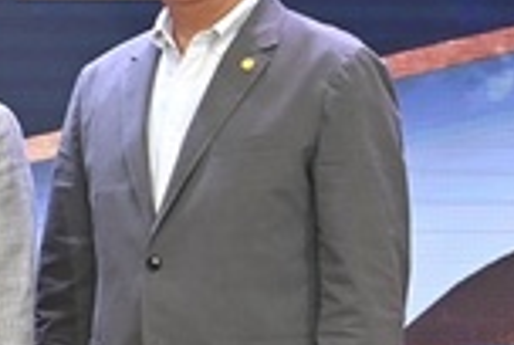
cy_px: 264
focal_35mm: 189
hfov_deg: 10.1
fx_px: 2704
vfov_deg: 7.3
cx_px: -480
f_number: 7.1
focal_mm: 32
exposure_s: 1/200
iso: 1250
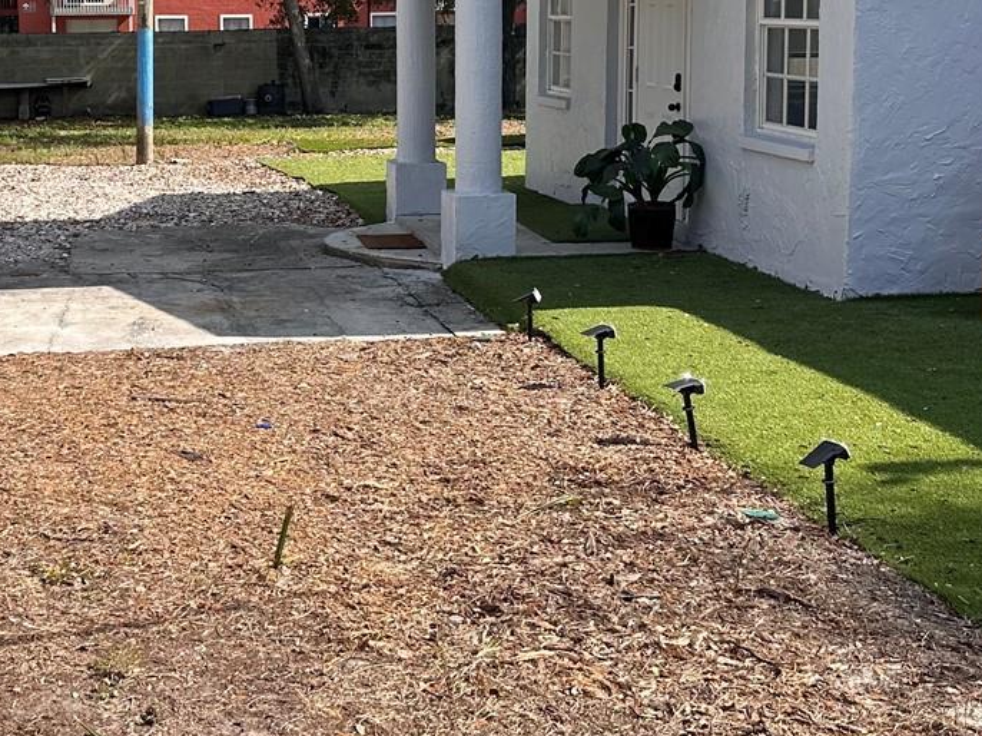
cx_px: 246
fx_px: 1588
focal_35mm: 56
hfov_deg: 33.7
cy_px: 183
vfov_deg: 25.8
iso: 80
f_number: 1.78
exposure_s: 1/3356
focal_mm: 6.86
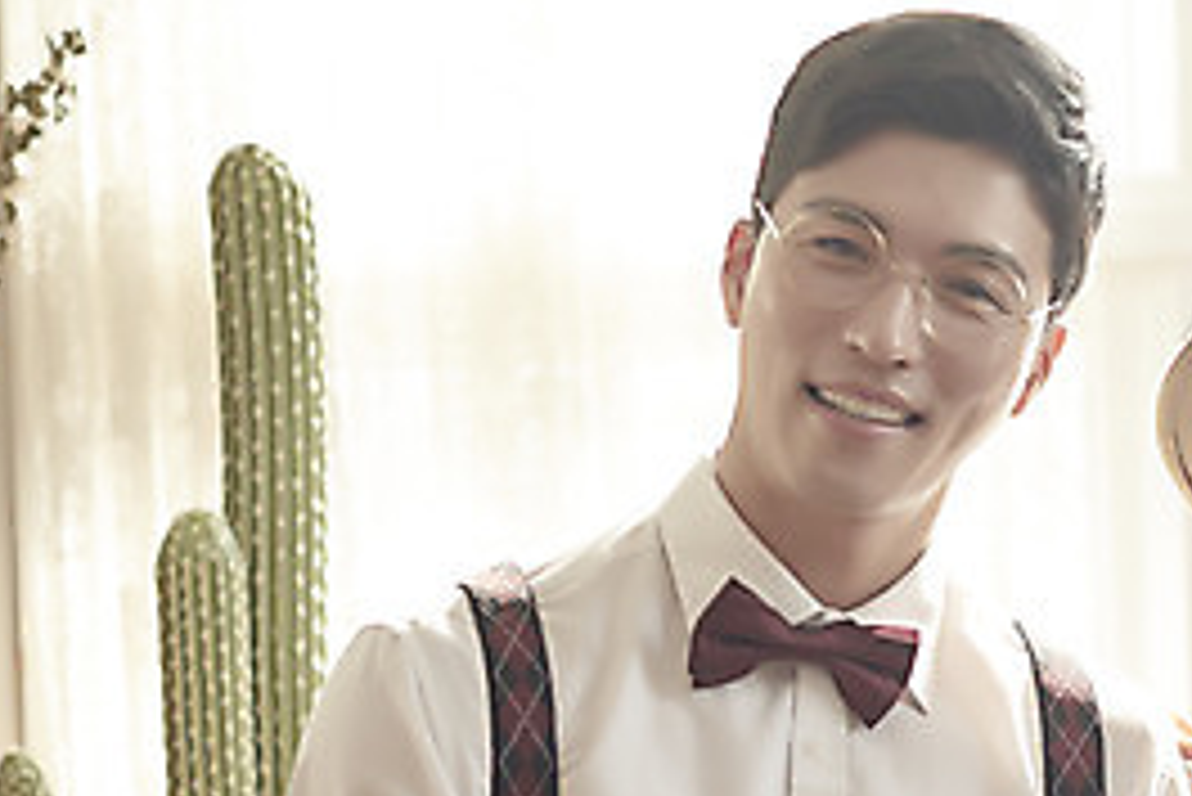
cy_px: 814
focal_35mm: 113
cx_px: 1246
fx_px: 3743
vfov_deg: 12.0
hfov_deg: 17.6
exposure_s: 1/250
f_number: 2
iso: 250
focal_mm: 50
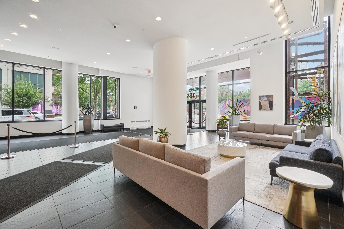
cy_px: 114
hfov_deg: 100.4
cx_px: 172
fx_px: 143
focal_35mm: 15
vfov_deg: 77.3
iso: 800
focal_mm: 10
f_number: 8
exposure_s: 1/30
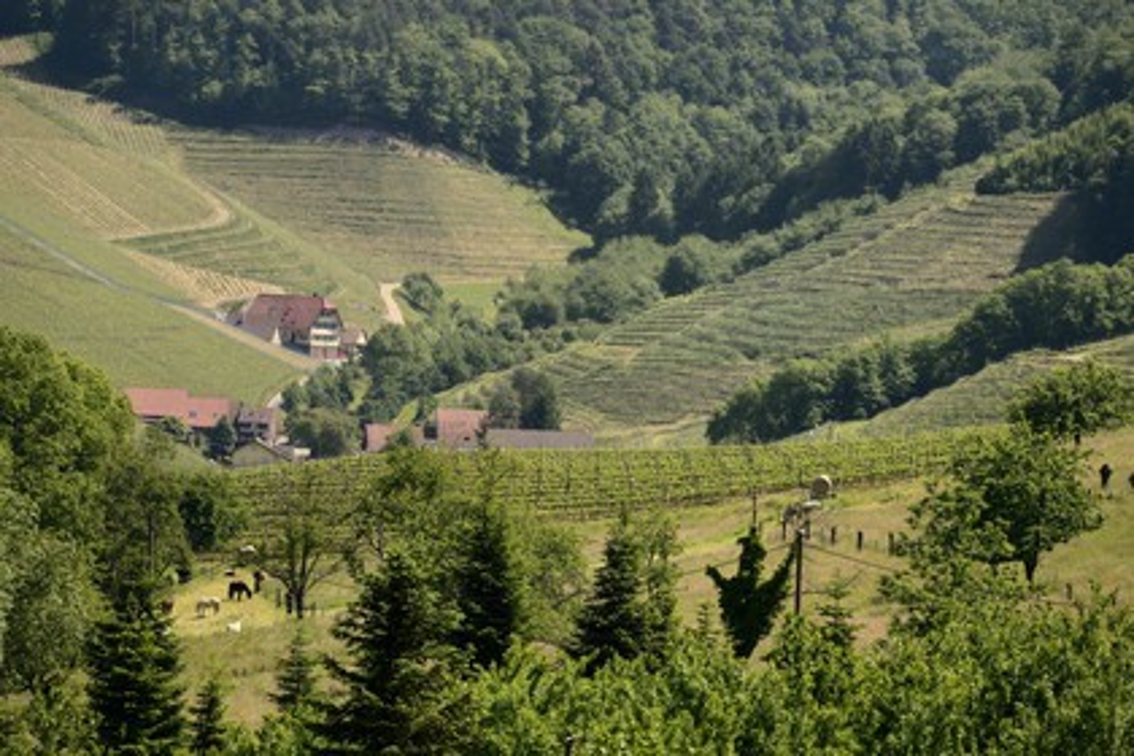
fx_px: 6300
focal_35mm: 200
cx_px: 567
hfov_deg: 10.3
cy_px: 378
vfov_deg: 6.9
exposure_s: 1/320
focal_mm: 200
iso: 200
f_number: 8
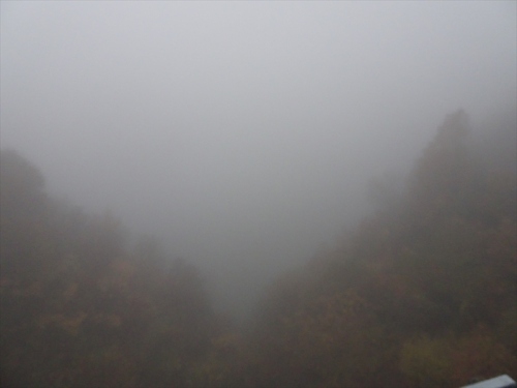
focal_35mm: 24
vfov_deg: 56.8
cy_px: 194
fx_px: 358
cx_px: 258
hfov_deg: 71.6
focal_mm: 4.1
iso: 640
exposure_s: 1/250
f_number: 3.5
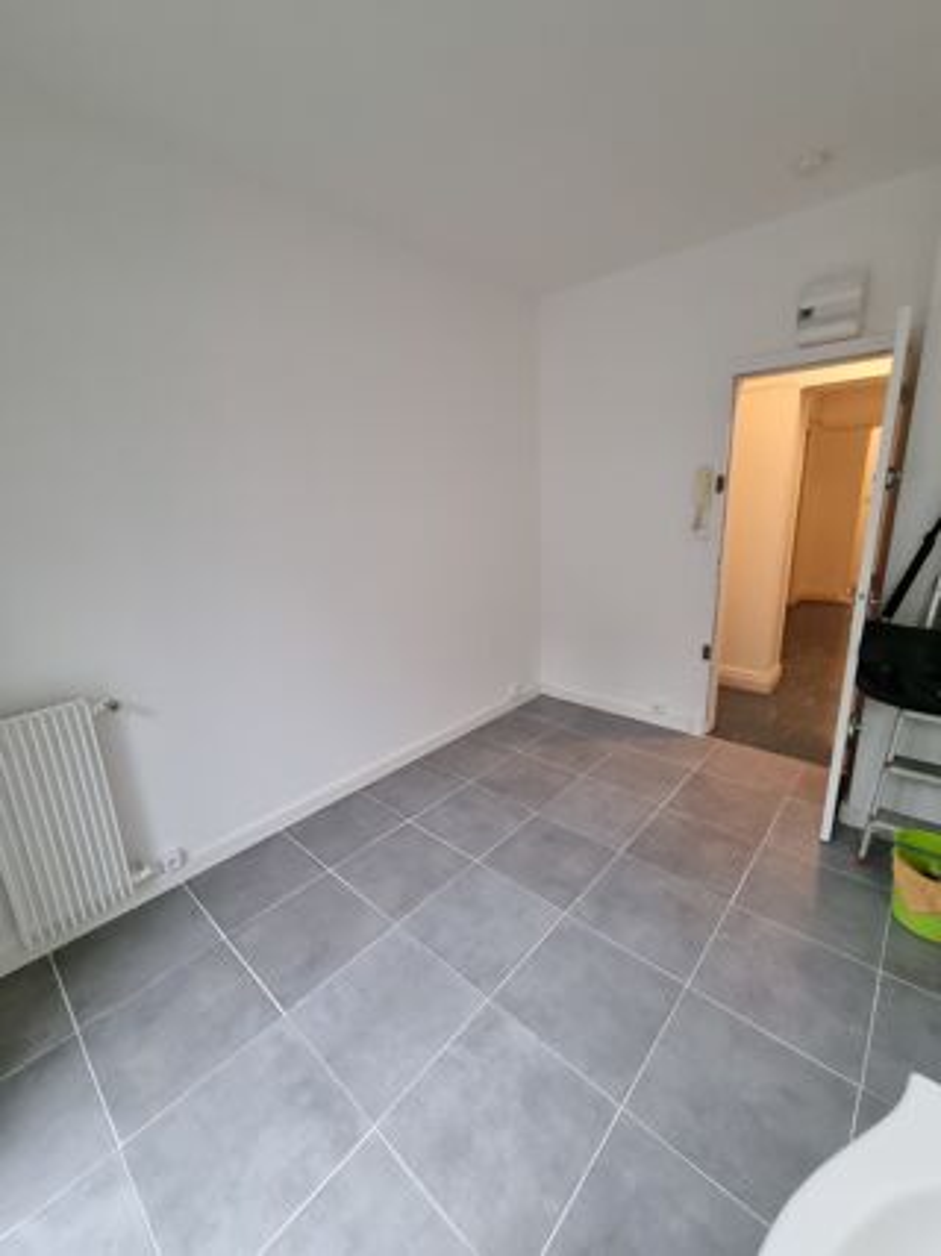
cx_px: 470
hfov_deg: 89.9
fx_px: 471
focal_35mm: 13
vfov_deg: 106.2
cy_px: 628
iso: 250
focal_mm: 2.2
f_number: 2.2
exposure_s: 1/50
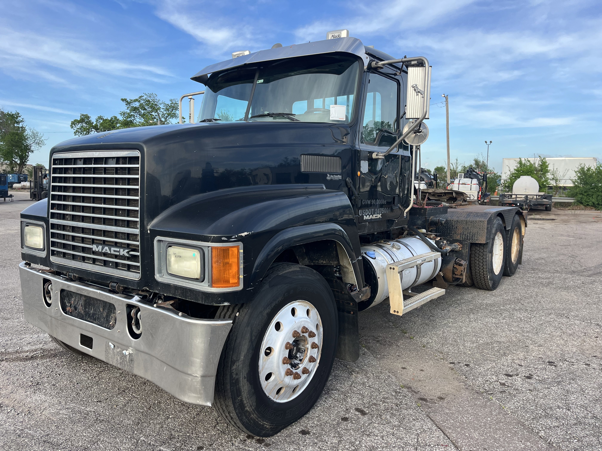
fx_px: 452
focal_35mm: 26
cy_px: 226
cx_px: 301
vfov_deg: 53.1
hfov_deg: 67.3
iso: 50
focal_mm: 5.1
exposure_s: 1/992
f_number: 1.6
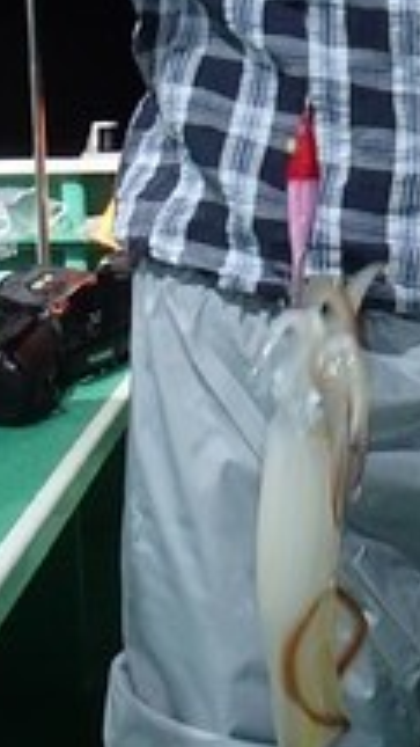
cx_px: 420
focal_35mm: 68
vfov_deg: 29.4
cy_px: 42
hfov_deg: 17.3
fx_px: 1346
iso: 400
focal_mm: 5
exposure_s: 1/30
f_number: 3.9
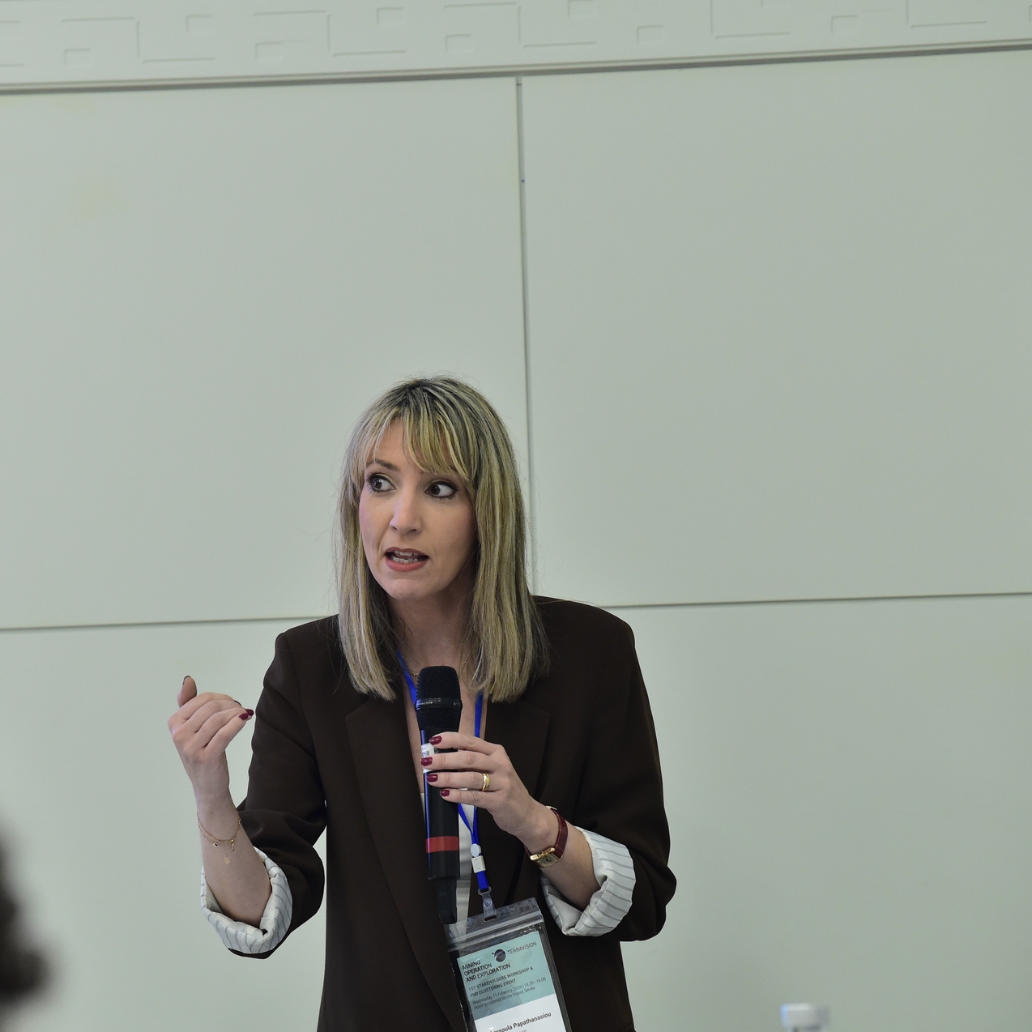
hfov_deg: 6.8
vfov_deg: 6.8
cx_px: 412
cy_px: 516
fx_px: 8635
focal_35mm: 256
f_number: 4.5
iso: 5000
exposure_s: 1/200
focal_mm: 200
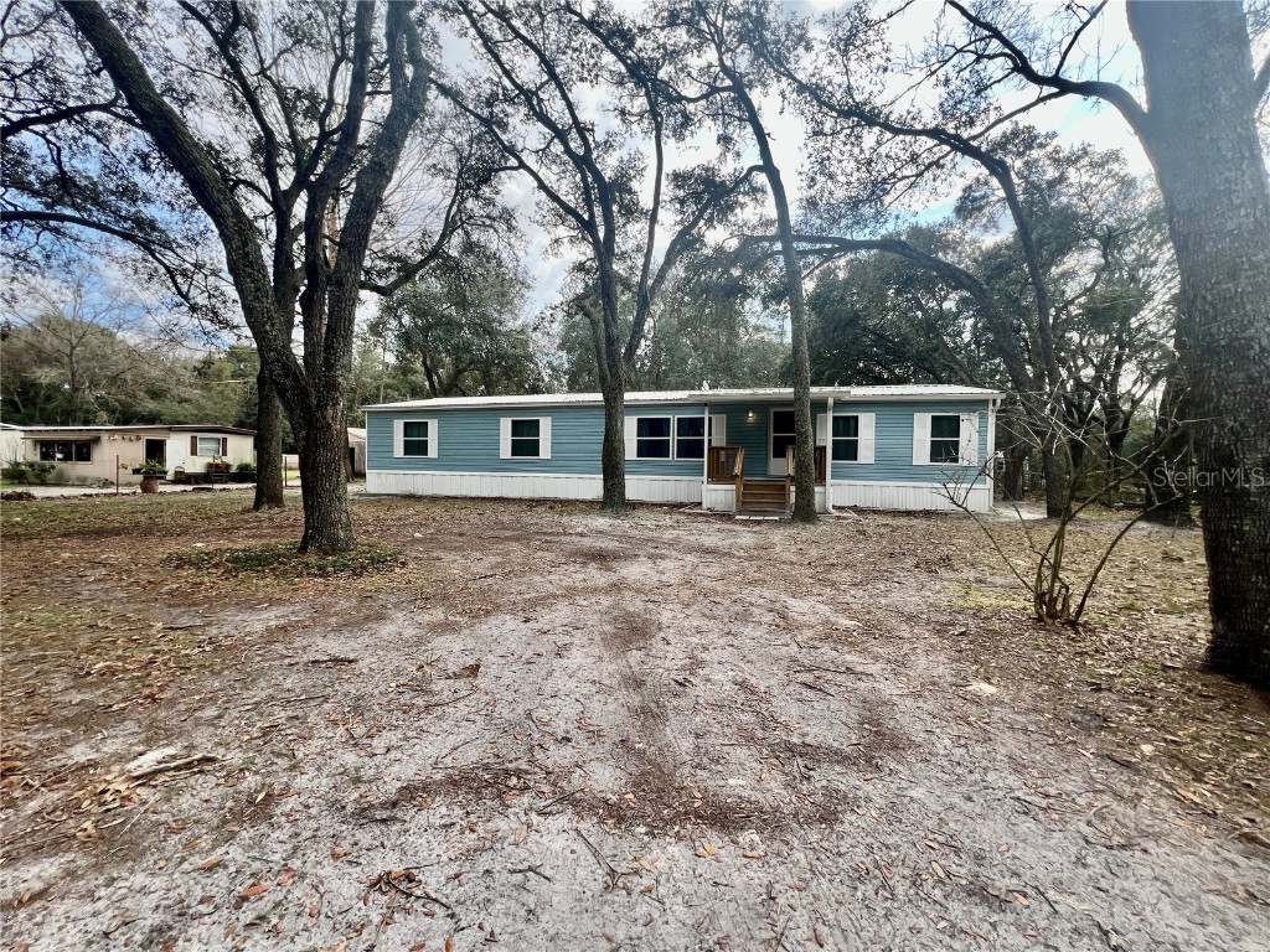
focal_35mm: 13
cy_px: 476
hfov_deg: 106.2
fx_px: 477
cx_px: 635
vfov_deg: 89.9
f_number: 1.8
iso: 32
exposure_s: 1/372
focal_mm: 1.57
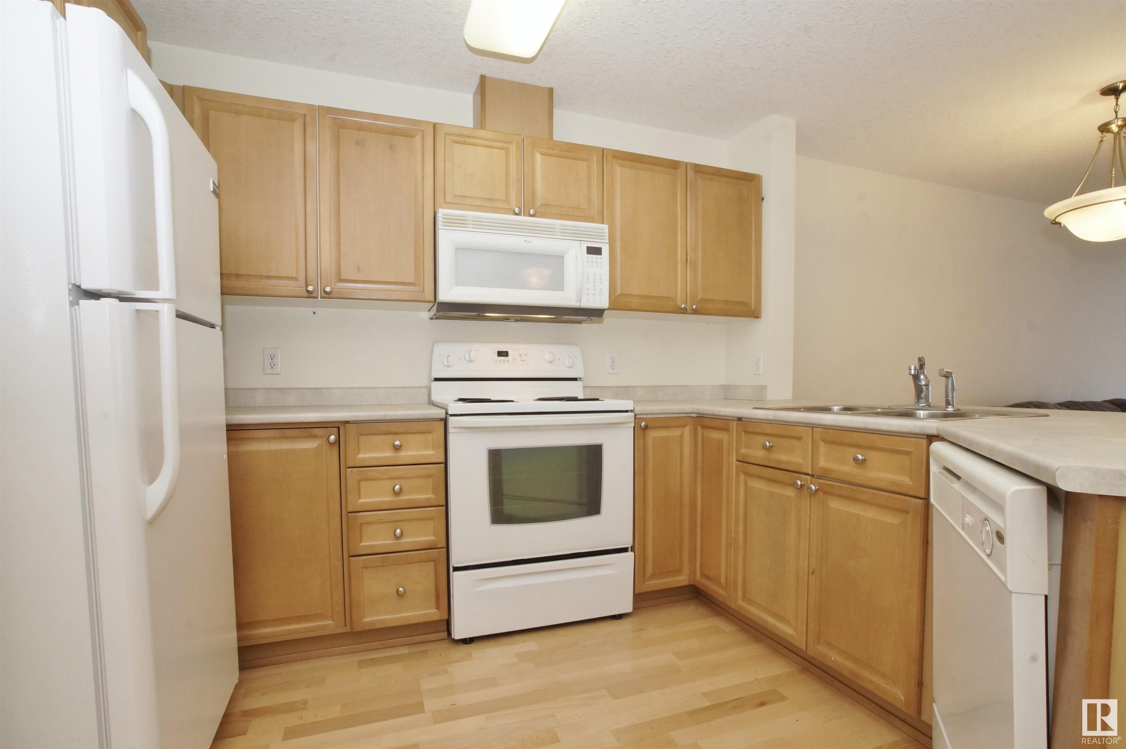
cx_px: 563
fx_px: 516
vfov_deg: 72.0
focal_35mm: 16
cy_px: 374
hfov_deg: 95.0
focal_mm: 11
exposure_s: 1/8
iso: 800
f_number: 14
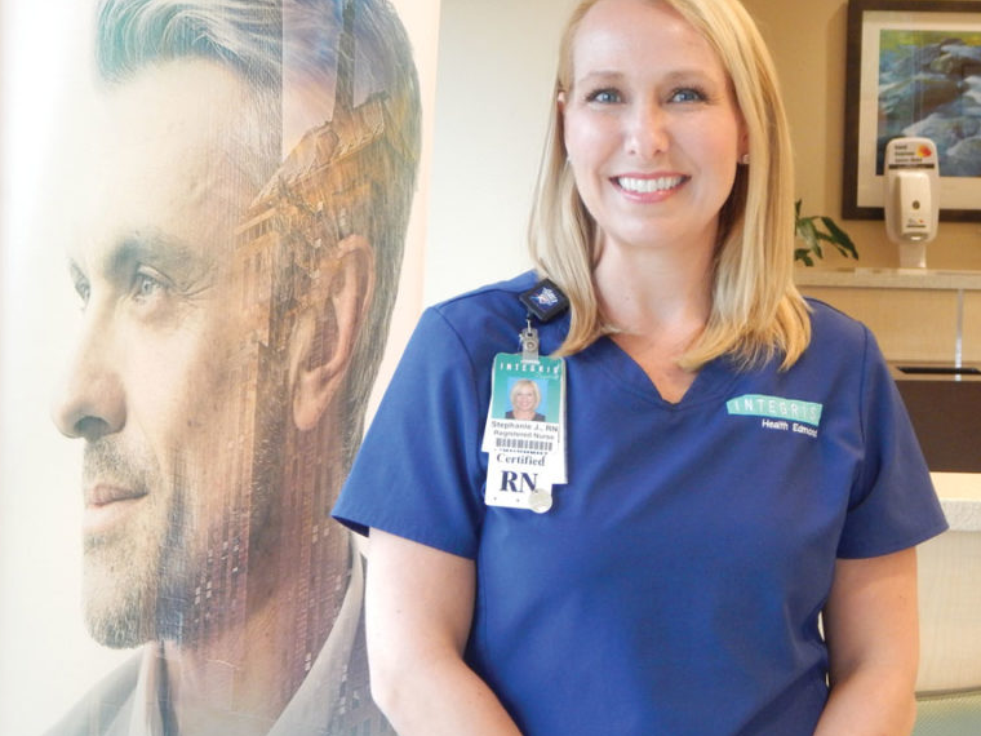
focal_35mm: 101
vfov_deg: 14.6
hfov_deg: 19.4
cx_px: 487
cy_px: 329
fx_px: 2862
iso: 400
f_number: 4.2
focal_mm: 13.5
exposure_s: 1/20
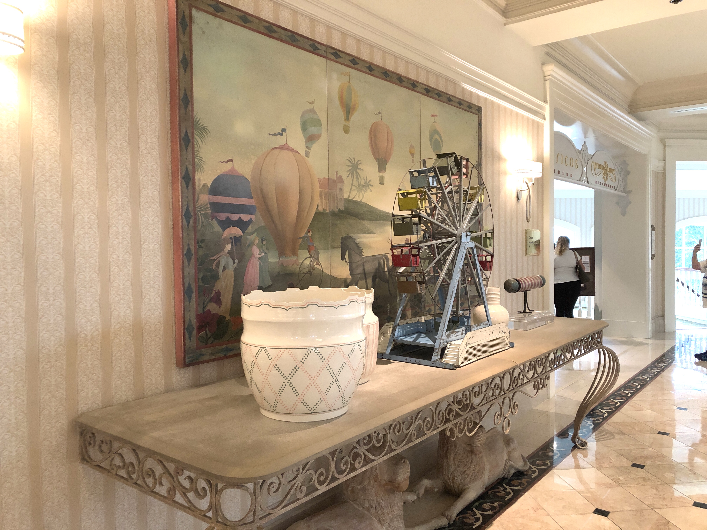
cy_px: 265
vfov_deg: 49.7
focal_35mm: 28
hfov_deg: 63.4
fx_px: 572
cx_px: 354
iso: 100
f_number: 1.8
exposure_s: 1/15
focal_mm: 3.99
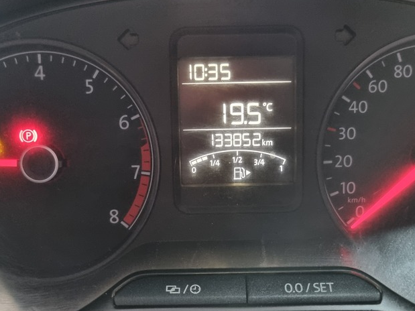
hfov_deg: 43.9
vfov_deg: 33.4
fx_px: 515
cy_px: 191
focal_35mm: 43
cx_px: 203
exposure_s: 1/25
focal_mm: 5.4
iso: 640
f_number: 1.8
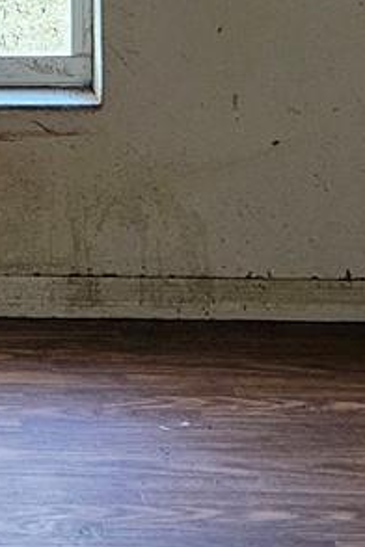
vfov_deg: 14.7
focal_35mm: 130
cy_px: -270
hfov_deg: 10.2
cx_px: -171
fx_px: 1977
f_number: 1.8
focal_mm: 5.4
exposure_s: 1/170
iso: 640
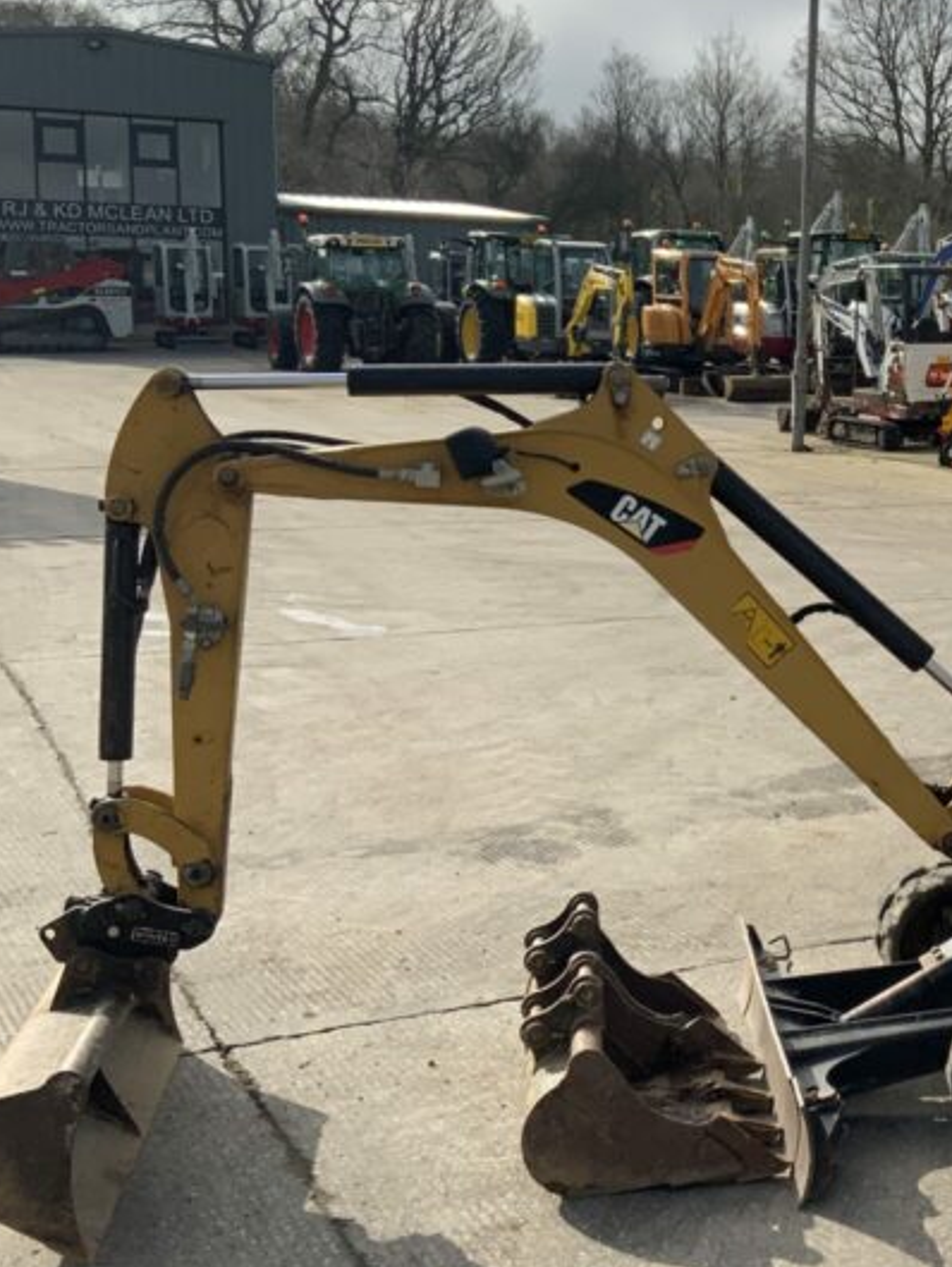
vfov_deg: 34.3
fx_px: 2052
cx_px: 1033
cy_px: 586
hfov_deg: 24.5
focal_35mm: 56
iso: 20
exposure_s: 1/2227
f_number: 1.8
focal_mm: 3
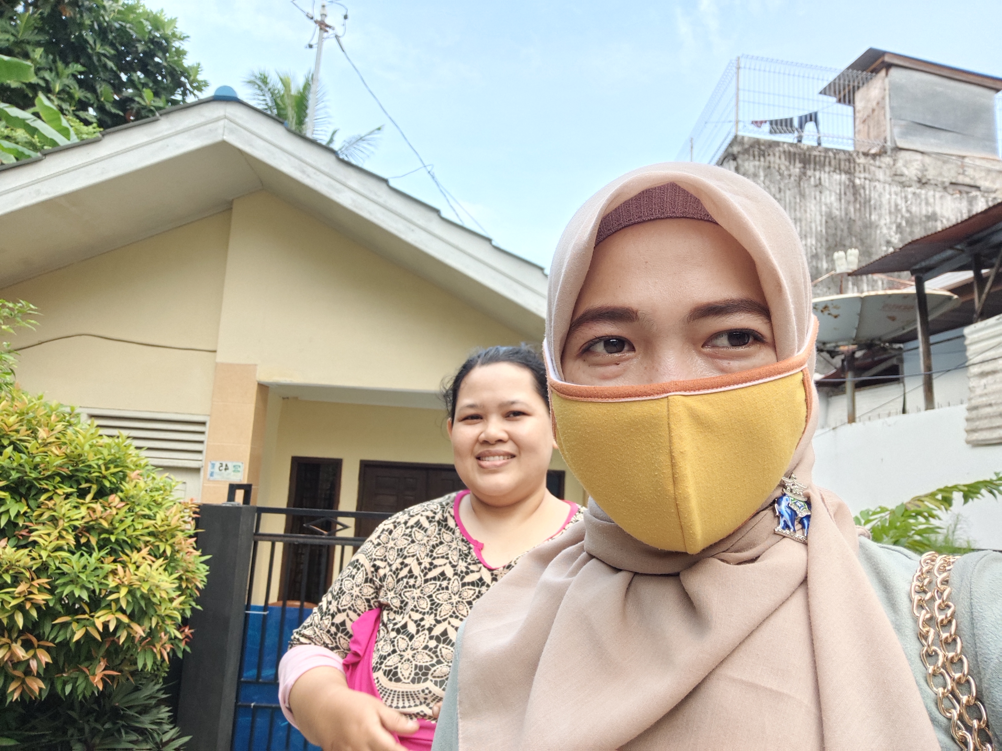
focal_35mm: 23
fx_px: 666
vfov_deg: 58.9
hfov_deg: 73.9
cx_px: 501
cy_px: 376
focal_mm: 3.61
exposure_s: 1/100
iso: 63
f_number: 2
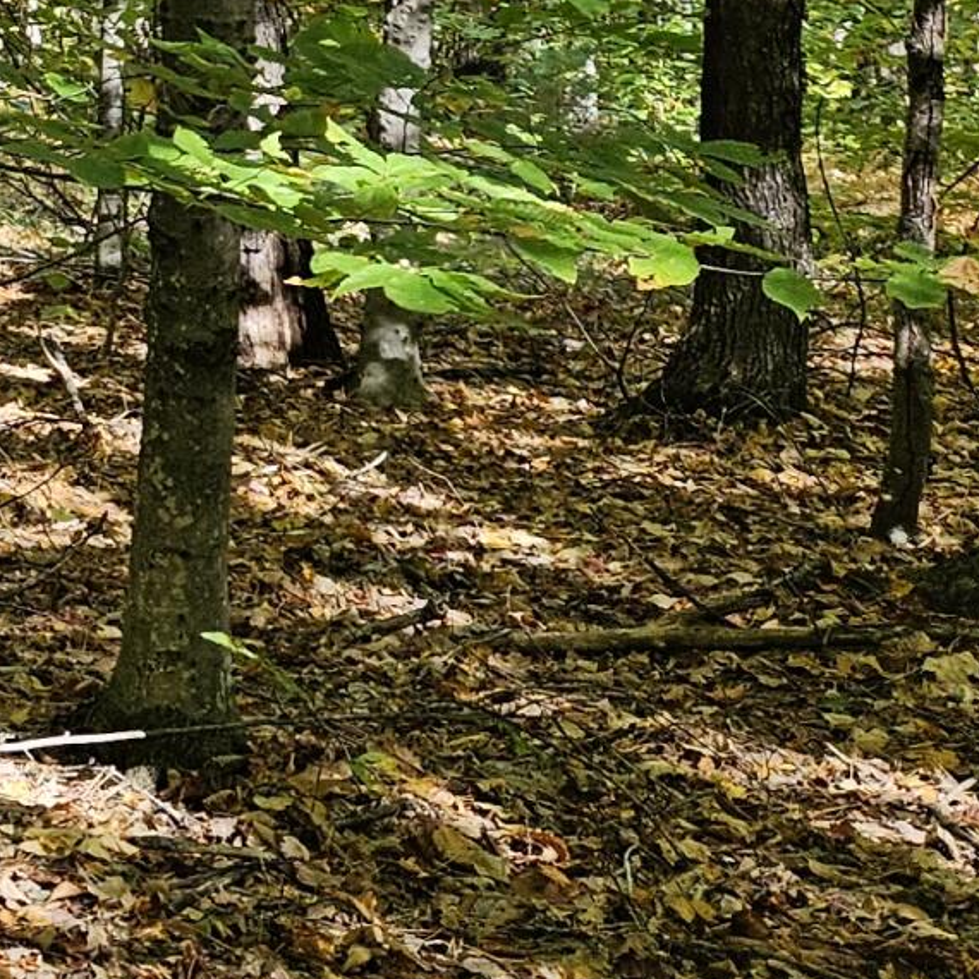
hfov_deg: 13.1
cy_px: -364
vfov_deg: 15.3
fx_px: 3424
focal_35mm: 107
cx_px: -1206
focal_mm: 5.4
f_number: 1.8
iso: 64
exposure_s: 1/180
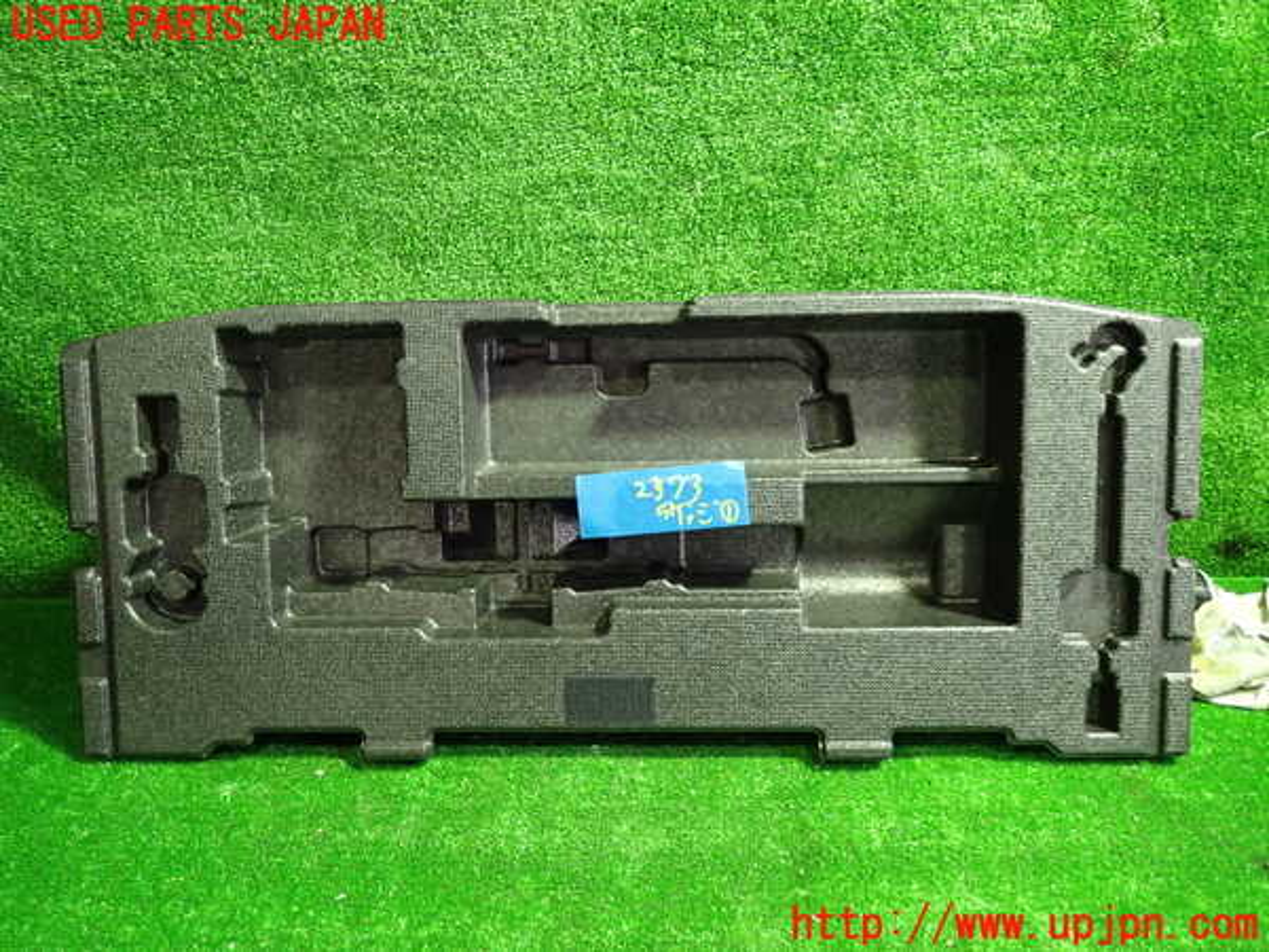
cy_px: 476
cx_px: 634
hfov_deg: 69.4
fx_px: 916
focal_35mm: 25
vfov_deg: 54.9
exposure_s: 1/30
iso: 640
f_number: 2
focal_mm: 4.5
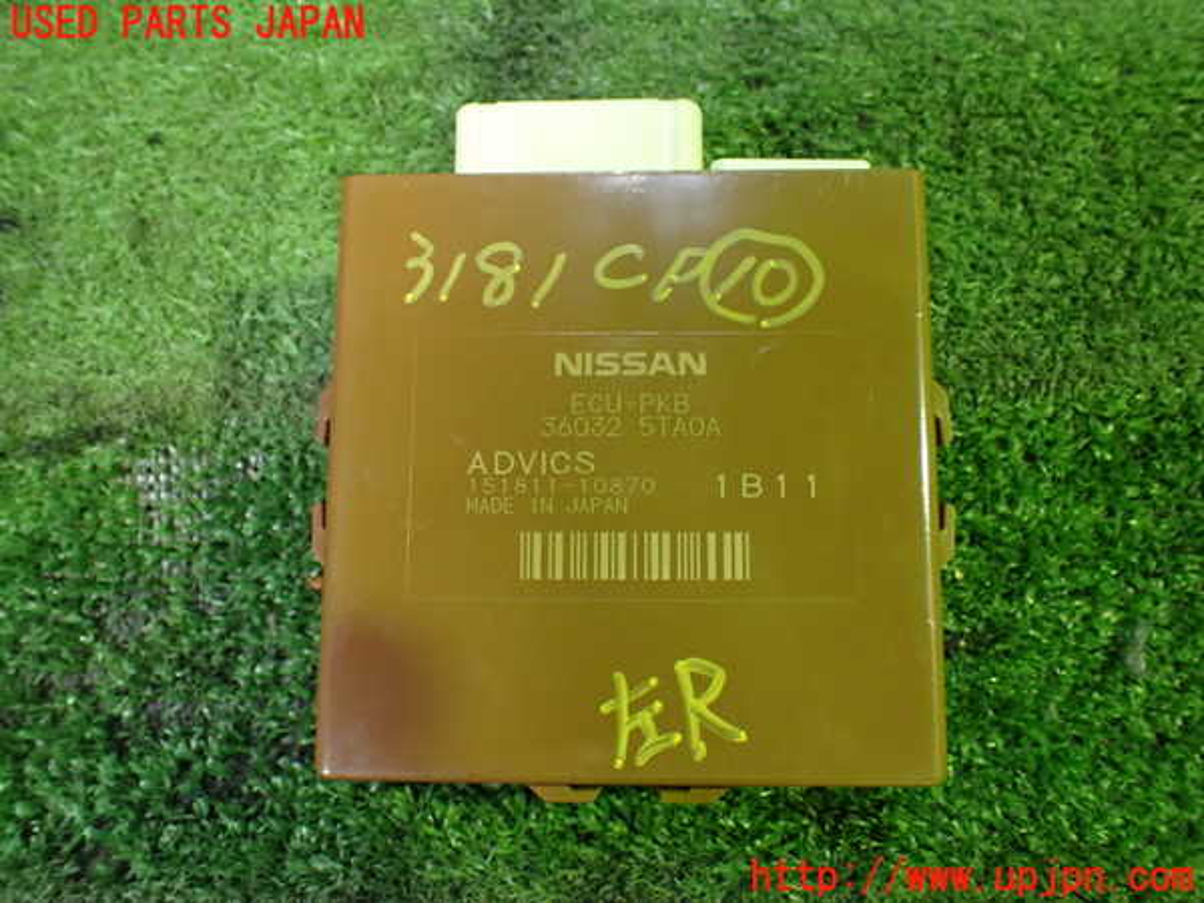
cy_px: 452
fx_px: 1043
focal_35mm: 30
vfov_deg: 46.8
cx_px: 602
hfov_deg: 60.0
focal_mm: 5.4
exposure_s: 1/50
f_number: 2.3
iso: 800
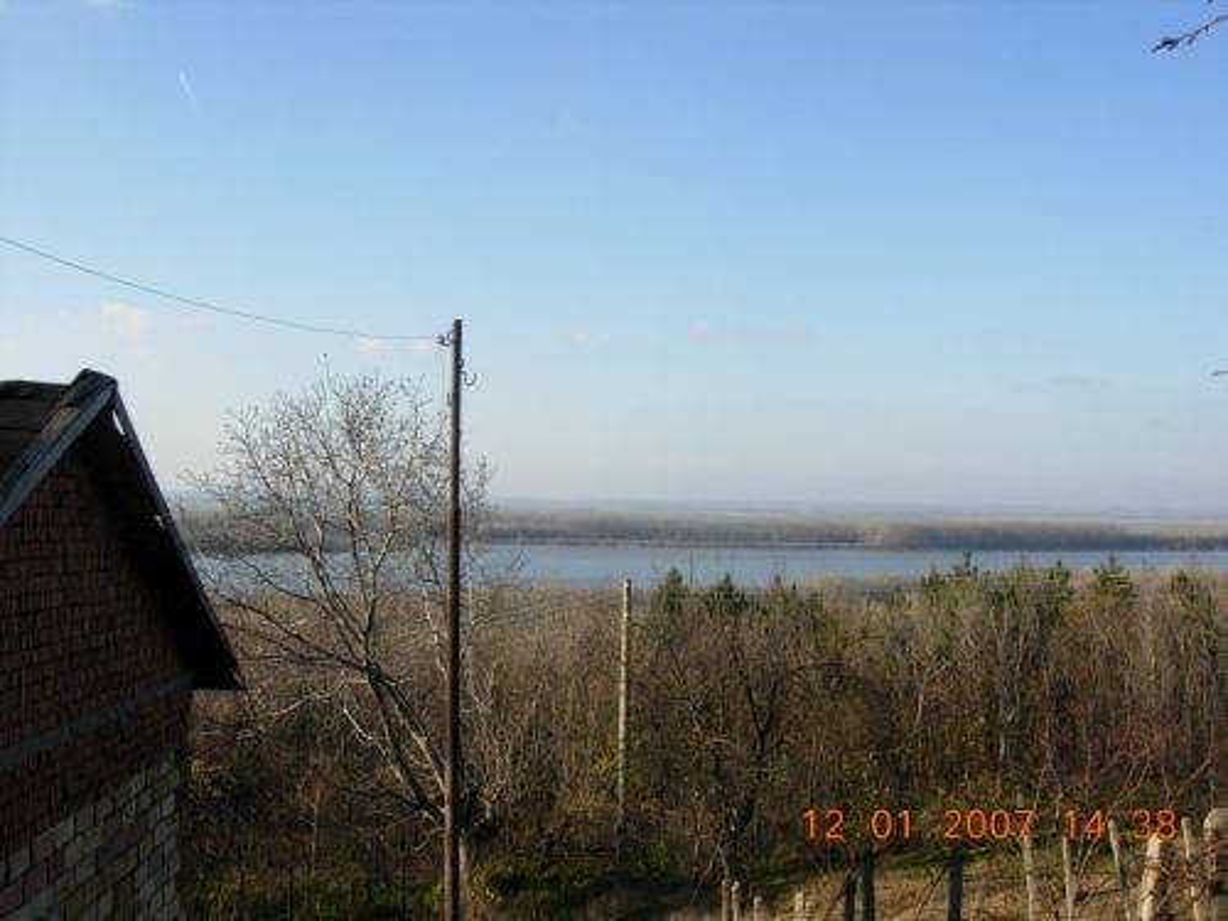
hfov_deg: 51.4
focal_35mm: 36
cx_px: 614
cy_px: 460
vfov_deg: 39.7
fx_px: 1277
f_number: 5.4
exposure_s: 1/242
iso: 50
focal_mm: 7.5
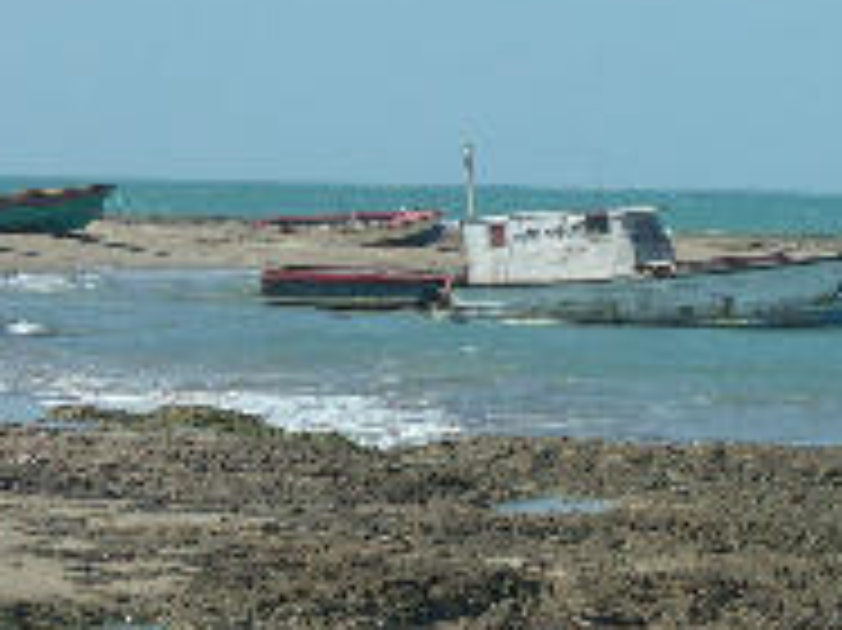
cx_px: 831
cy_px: 292
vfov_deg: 4.7
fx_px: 7633
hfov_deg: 6.3
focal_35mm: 314
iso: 100
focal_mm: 27.33
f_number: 7.1
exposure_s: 1/640
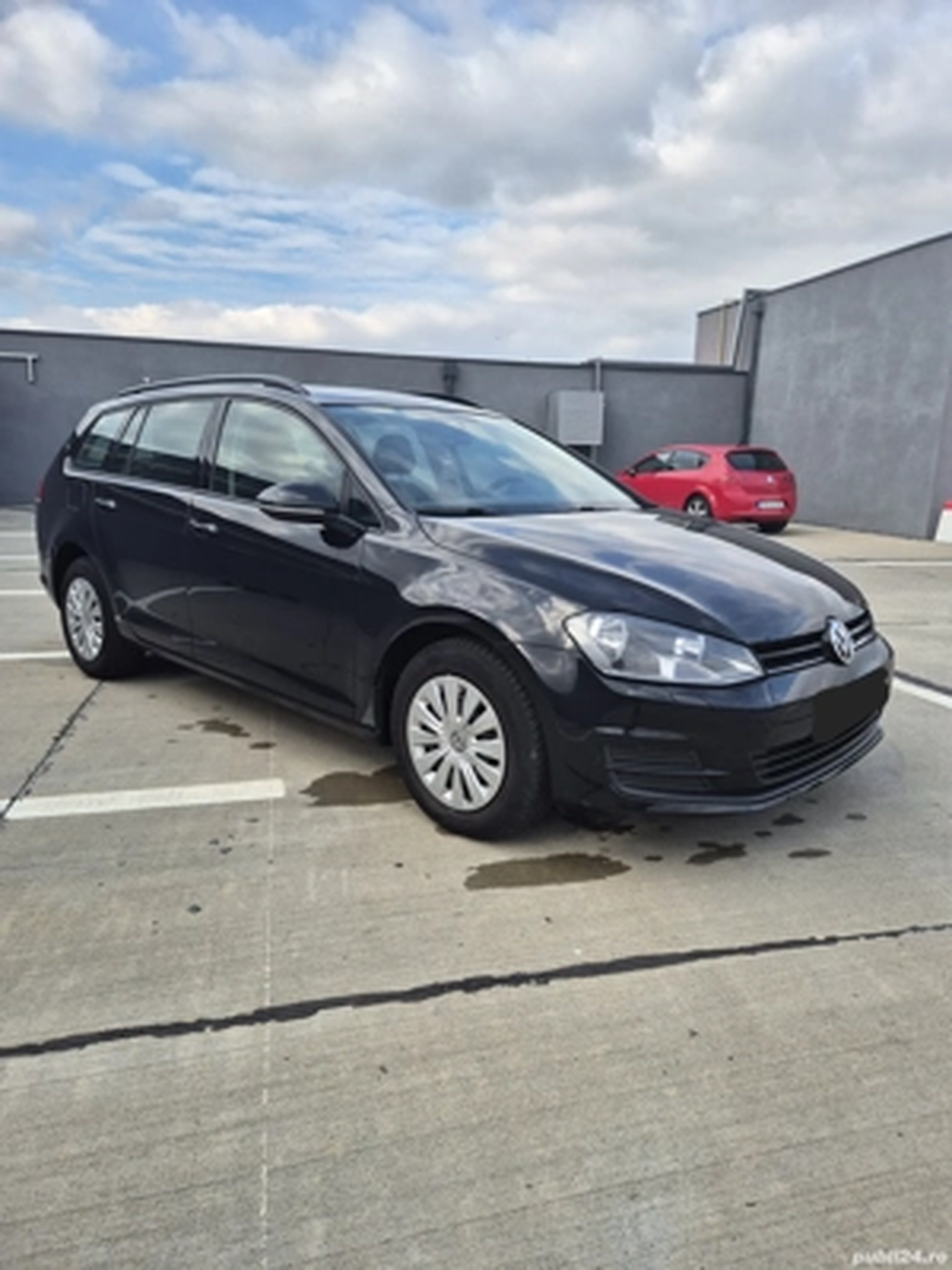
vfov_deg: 73.9
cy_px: 635
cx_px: 476
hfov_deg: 58.9
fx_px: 843
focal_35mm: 23
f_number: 1.8
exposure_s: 1/667
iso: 25
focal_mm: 5.4
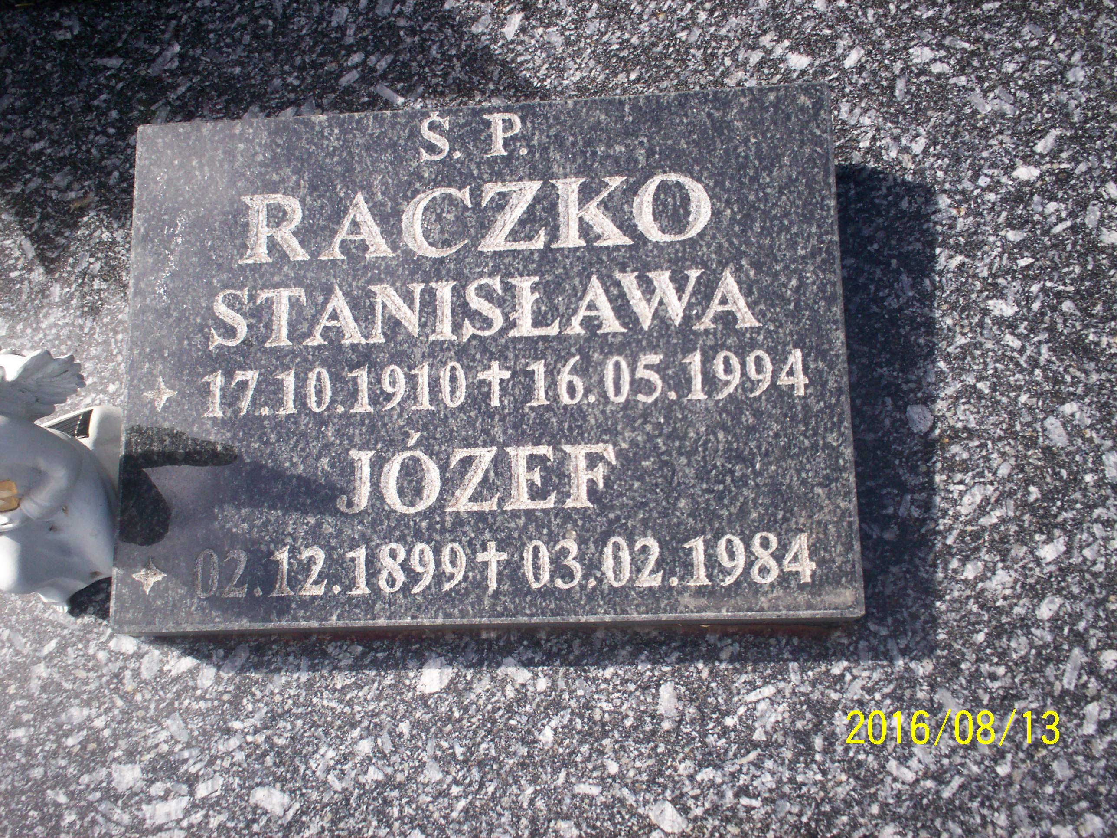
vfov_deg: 39.7
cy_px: 419
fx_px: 1162
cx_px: 558
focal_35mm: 36
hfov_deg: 51.4
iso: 100
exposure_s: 1/390
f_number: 4.5
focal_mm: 6
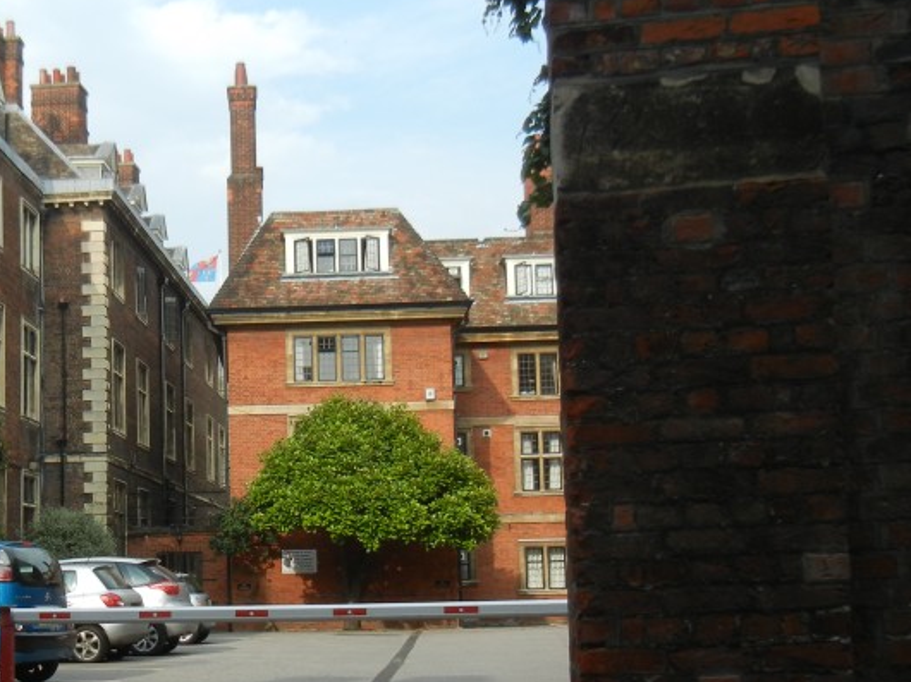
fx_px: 1526
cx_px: 182
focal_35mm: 58
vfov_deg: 25.0
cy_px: 469
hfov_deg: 32.3
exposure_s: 1/737
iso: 160
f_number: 3.5
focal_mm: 5.4
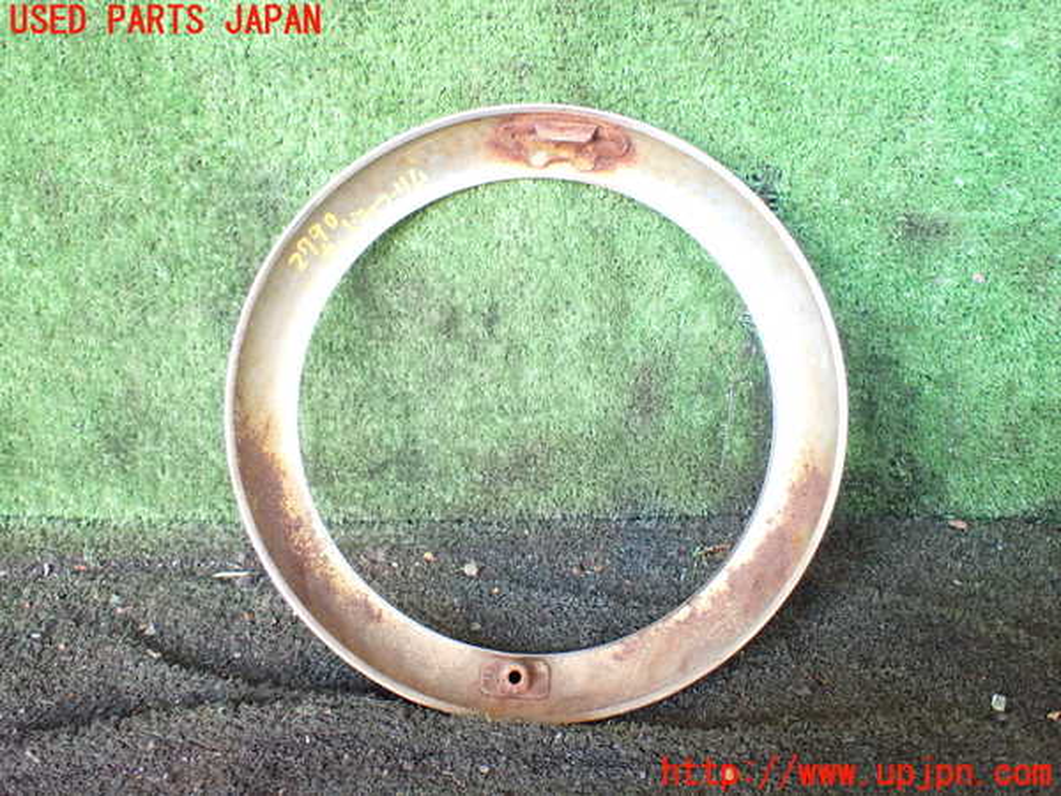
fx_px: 920
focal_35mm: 30
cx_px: 530
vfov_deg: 46.8
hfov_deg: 60.0
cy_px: 398
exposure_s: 1/100
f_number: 2.3
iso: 800
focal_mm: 5.4
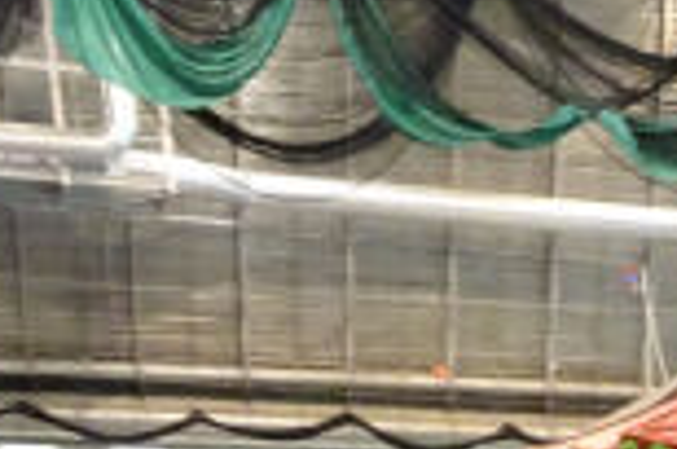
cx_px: 1657
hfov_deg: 12.3
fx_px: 2440
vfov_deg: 9.4
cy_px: 1074
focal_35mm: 130
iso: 800
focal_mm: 4.1
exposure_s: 1/20
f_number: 3.5
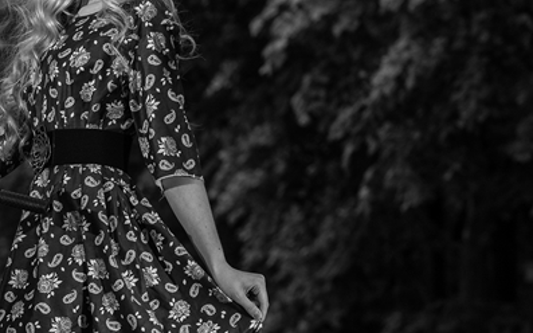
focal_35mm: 262
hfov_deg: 7.9
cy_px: 273
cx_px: -264
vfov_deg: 5.0
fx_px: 3805
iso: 100
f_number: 4
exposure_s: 1/250
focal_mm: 85
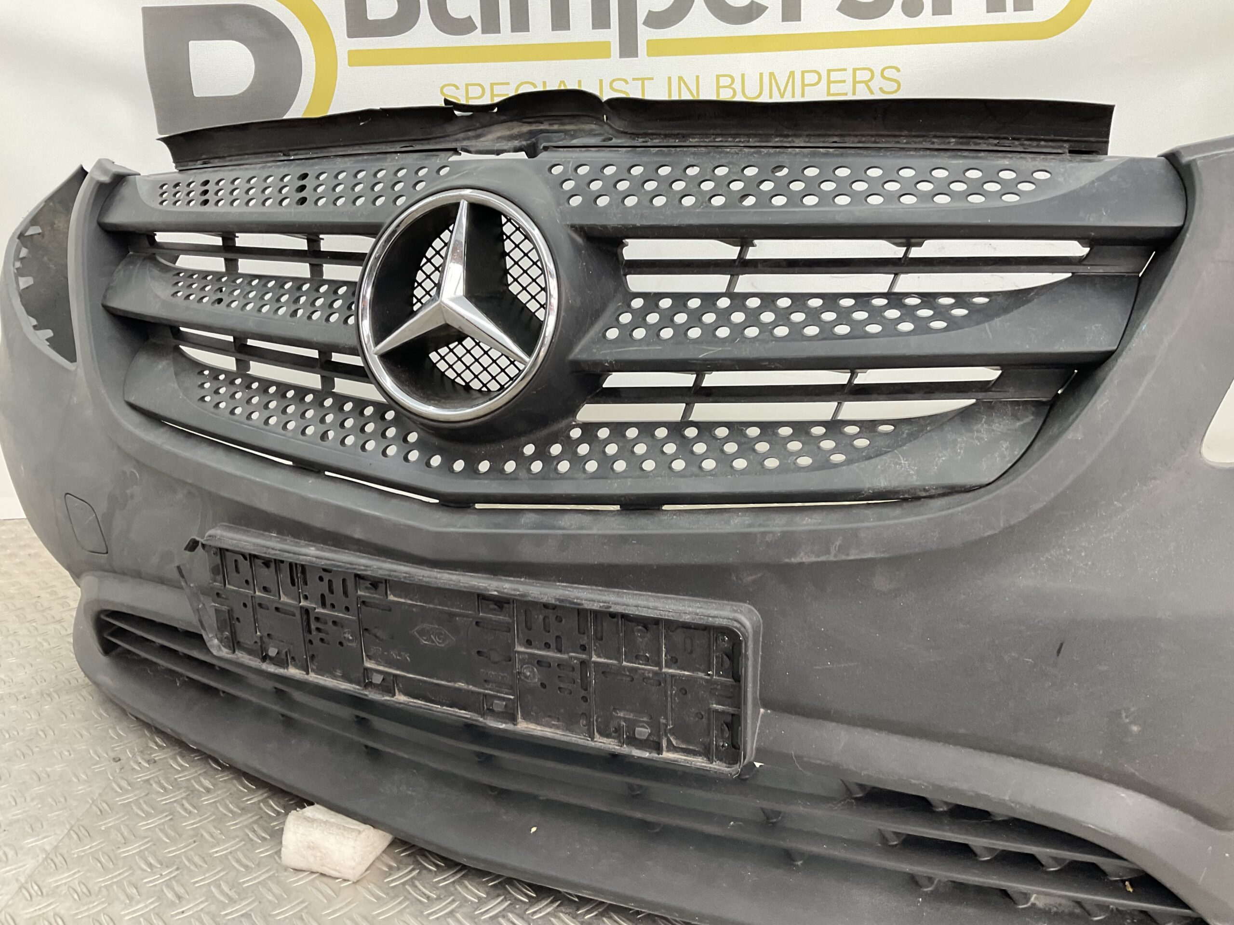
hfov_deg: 61.7
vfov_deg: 48.2
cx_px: 617
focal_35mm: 29
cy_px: 462
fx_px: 1034
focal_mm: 3
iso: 64
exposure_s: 1/120
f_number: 1.8
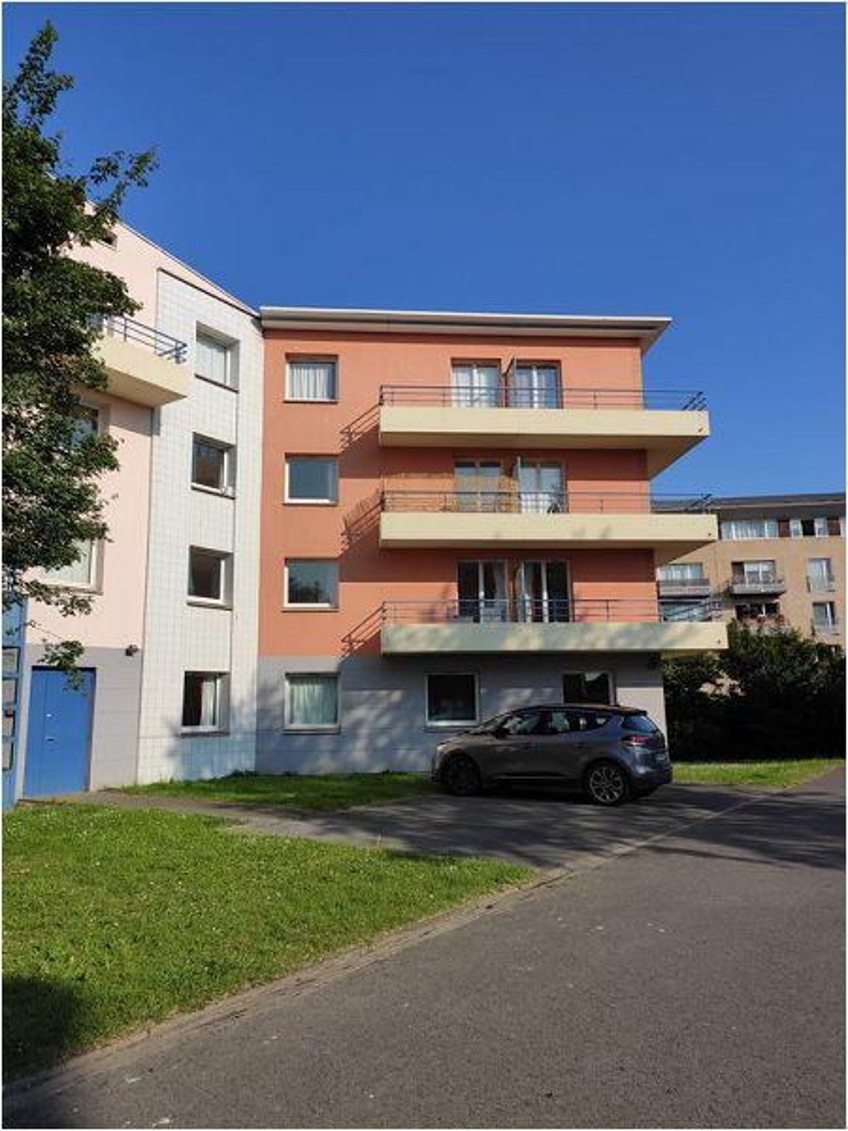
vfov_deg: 69.4
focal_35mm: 25
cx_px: 424
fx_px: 817
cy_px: 566
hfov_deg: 54.9
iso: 112
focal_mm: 4.74
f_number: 1.79
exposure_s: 1/2586
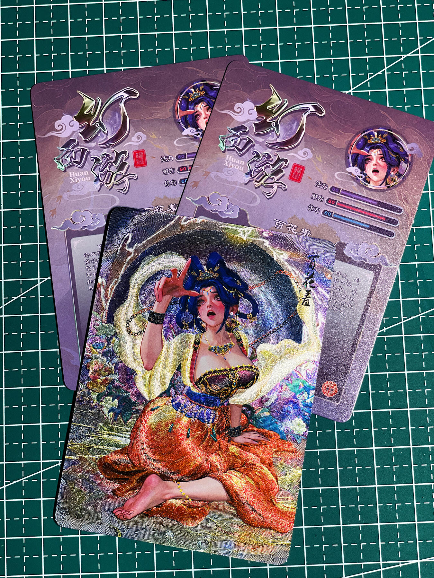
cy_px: 289
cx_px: 217
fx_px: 869
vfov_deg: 36.8
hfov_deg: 28.0
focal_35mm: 52
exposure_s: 1/100
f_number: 2
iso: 109
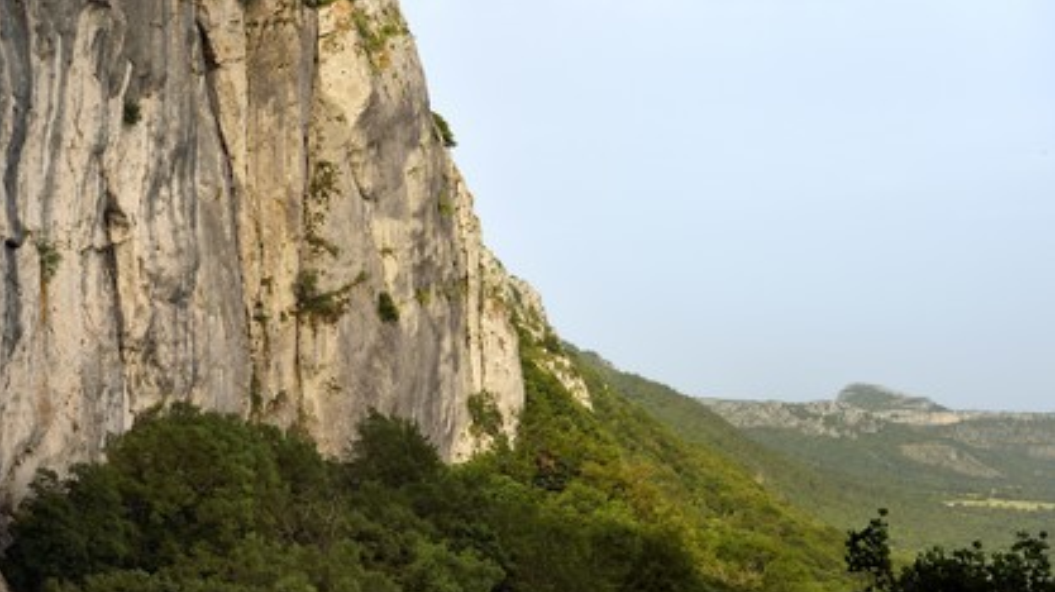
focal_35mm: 74
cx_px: 528
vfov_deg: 16.3
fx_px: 2069
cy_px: 311
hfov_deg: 28.6
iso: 200
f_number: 9
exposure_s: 1/500
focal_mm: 70
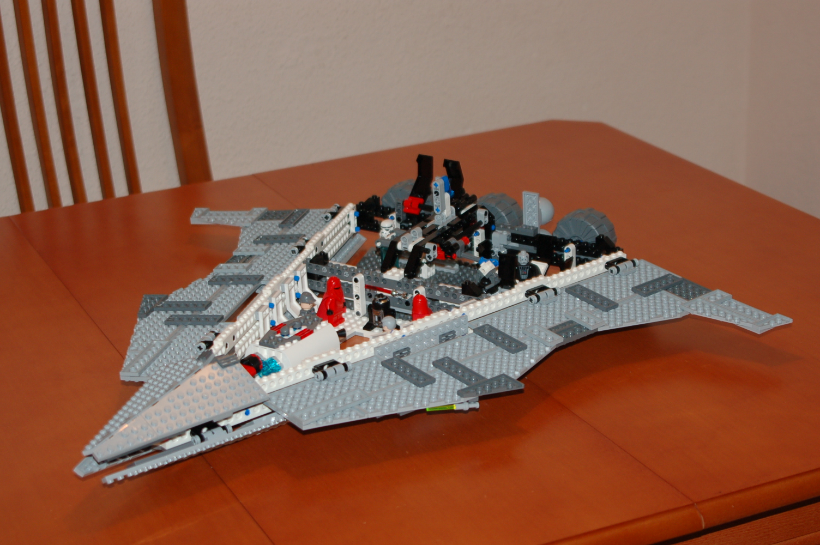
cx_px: 410
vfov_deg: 18.1
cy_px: 272
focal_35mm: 75
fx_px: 1707
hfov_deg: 27.0
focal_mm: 50
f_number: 4.5
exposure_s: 1/60
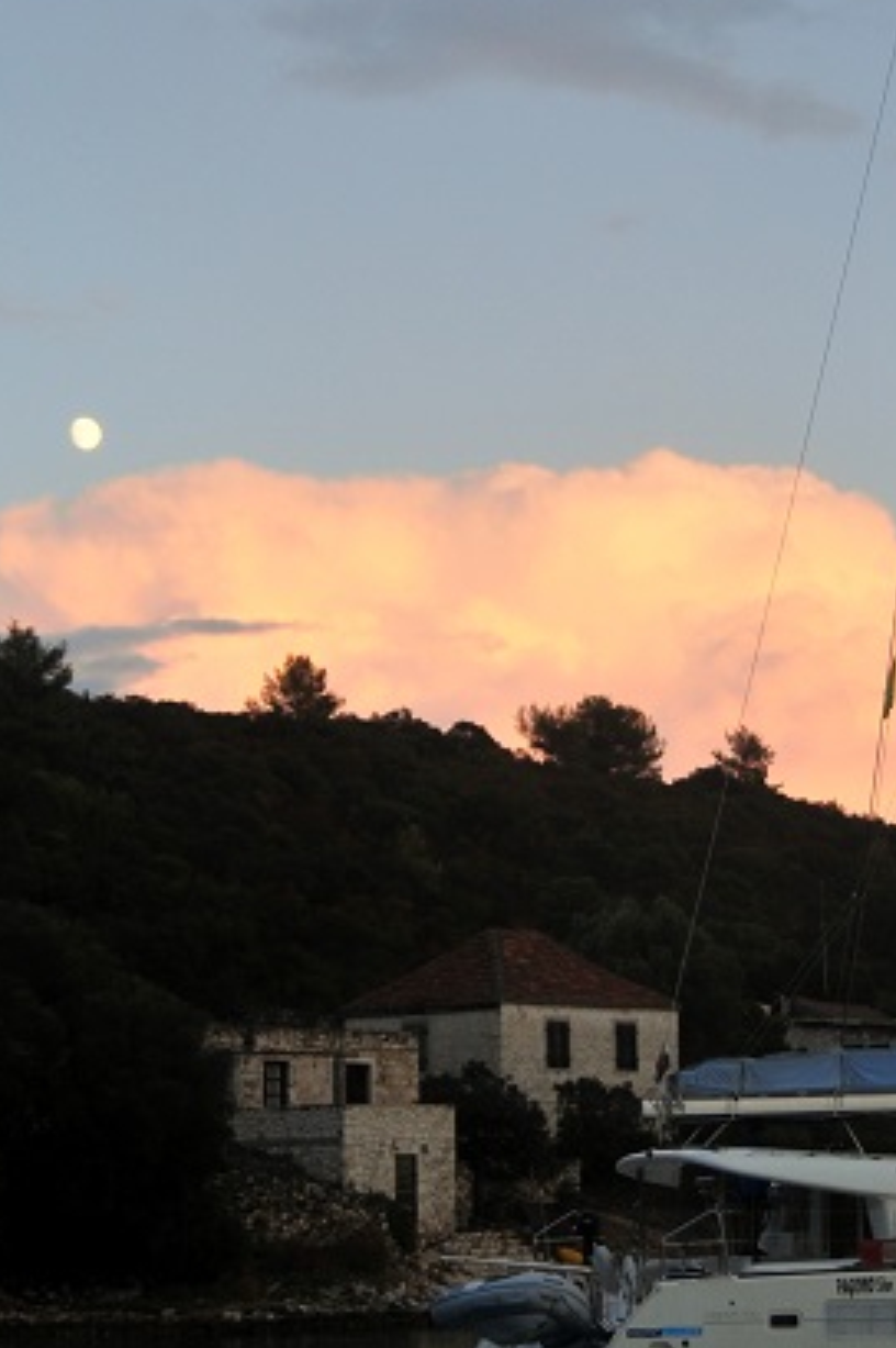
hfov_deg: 15.8
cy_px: 753
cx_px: 649
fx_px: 3216
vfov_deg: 23.6
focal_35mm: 86
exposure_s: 1/200
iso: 250
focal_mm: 26
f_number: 3.2
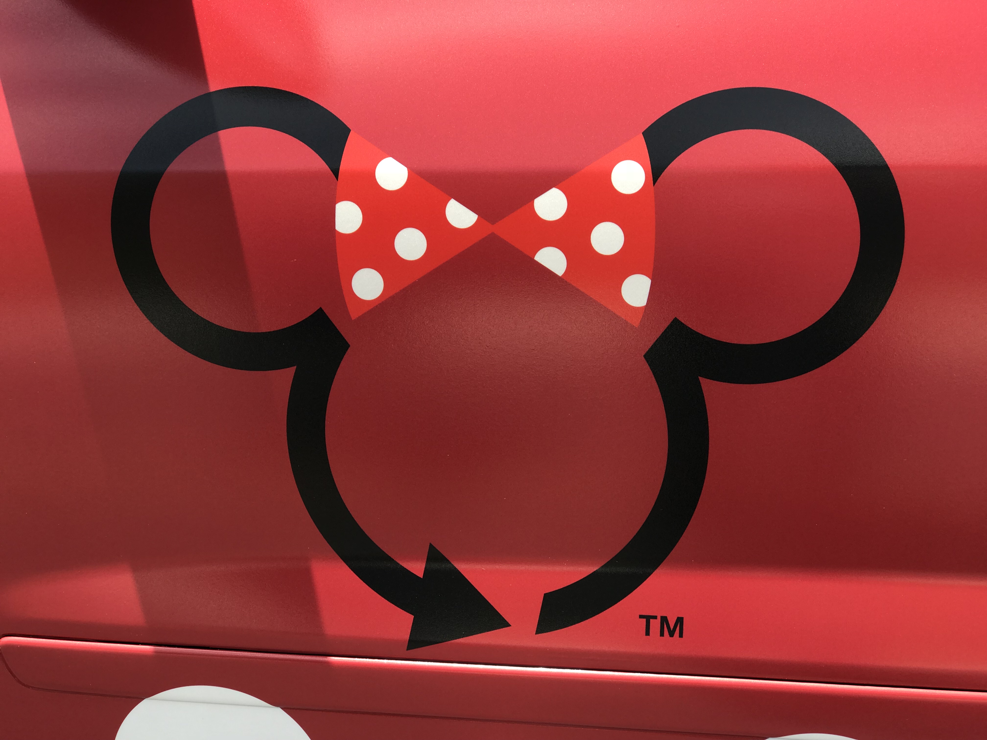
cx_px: 494
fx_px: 1625
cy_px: 370
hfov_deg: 33.8
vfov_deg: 25.7
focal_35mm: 57
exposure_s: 1/229
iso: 20
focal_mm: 6.6
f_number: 2.8
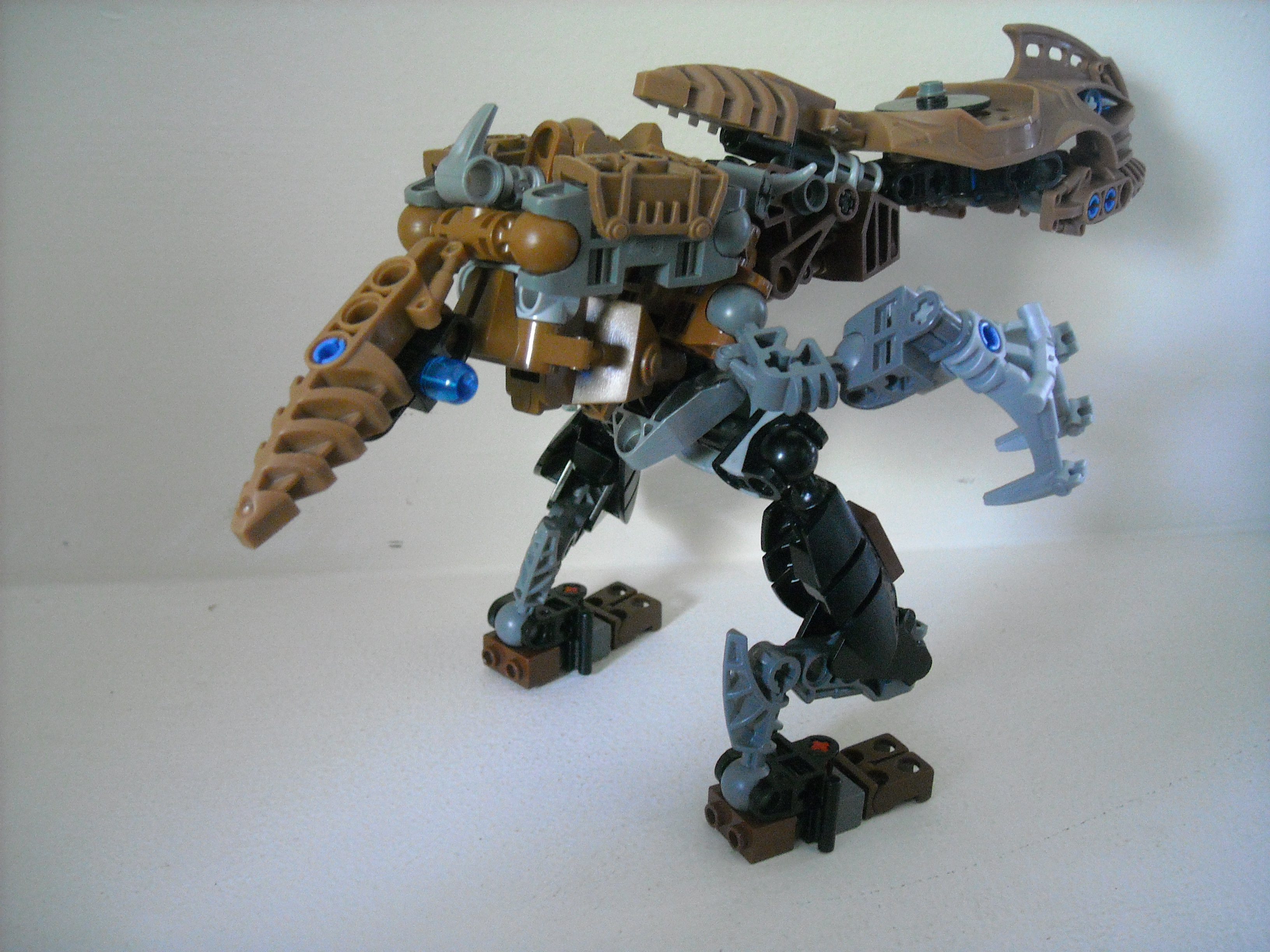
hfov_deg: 52.6
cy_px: 476
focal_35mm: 35
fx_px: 1284
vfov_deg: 40.7
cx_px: 635
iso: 400
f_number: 2.8
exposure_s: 1/9
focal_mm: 5.7
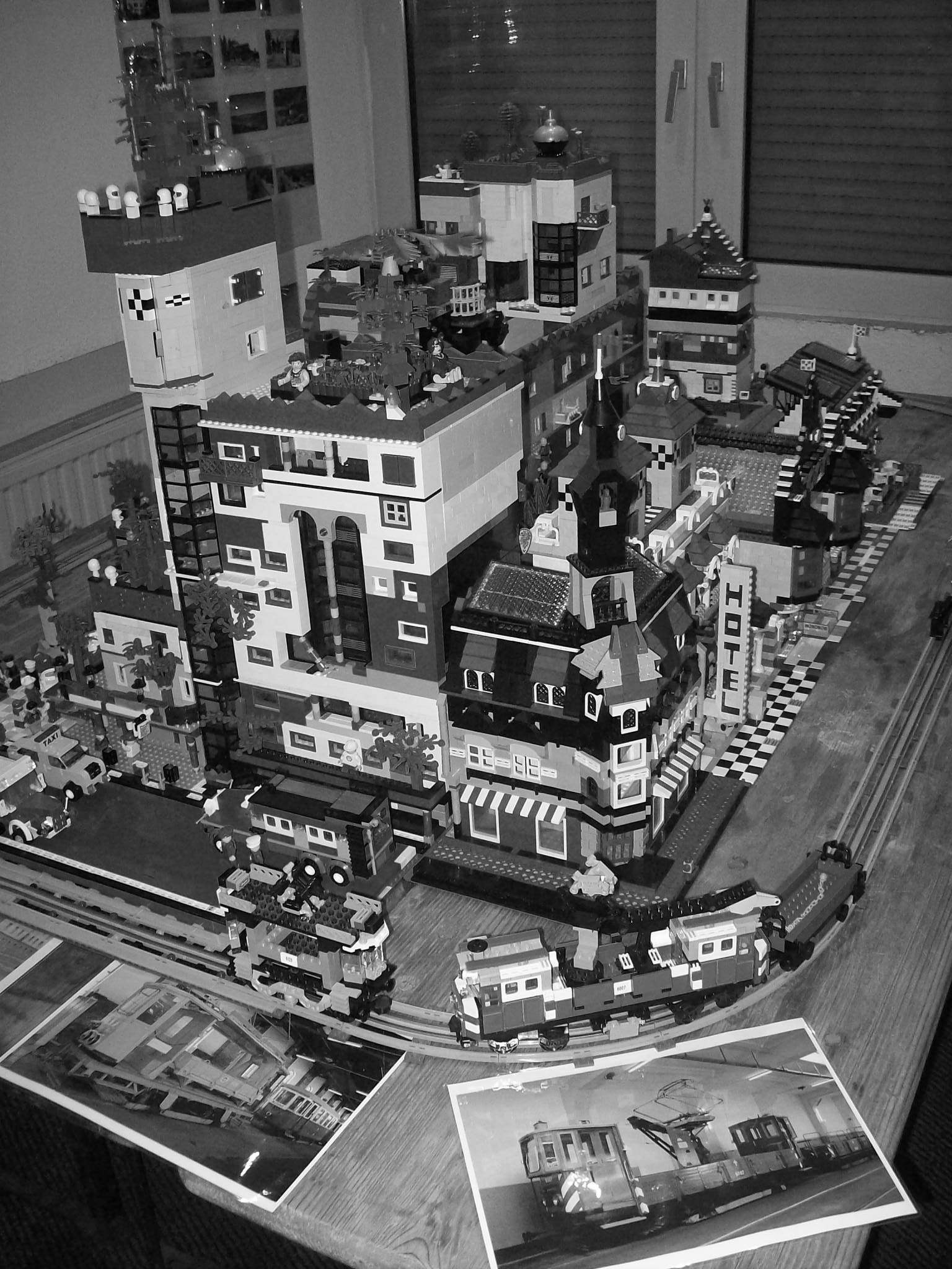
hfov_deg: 39.7
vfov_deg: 51.4
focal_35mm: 36
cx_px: 476
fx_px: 1320
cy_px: 634
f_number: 2.7
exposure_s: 1/64
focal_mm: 6
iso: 200
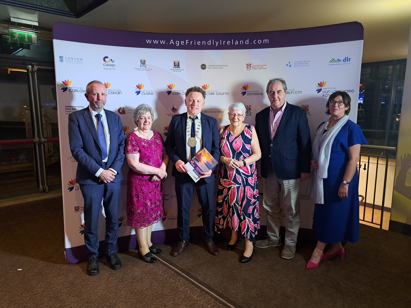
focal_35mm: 24
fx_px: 285
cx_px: 206
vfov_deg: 56.8
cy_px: 154
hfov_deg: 71.6
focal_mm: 5.23
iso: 400
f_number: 1.8
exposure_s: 1/24
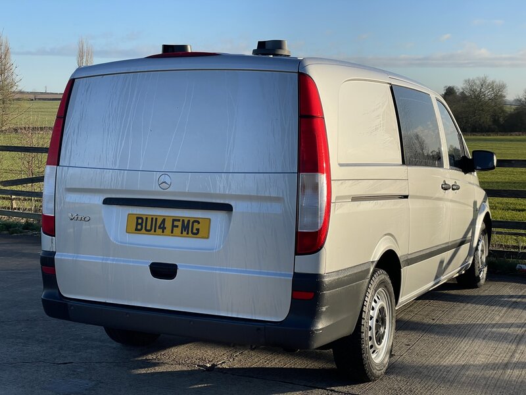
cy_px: 198
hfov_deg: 36.8
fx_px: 790
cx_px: 263
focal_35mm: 52
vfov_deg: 28.0
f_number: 2
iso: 25
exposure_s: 1/1065
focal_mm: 6
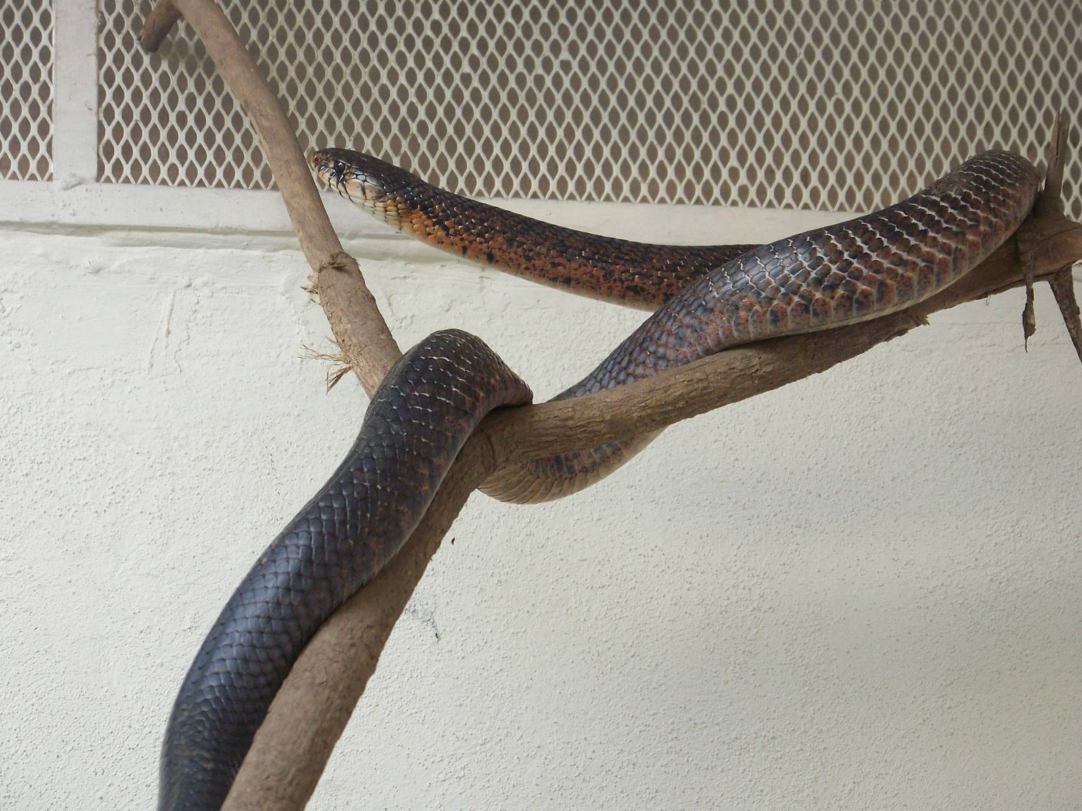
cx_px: 541
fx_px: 5376
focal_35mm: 172
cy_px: 406
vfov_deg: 8.6
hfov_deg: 11.5
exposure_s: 1/50
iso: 160
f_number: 3.6
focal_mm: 27.5
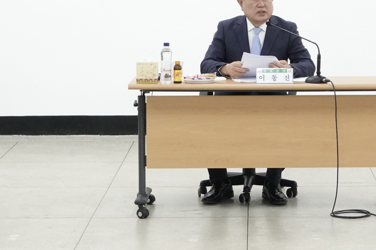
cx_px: 275
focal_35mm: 138
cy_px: 1
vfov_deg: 9.9
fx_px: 1441
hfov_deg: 14.8
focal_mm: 24.79
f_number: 5
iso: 1600
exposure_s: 1/100
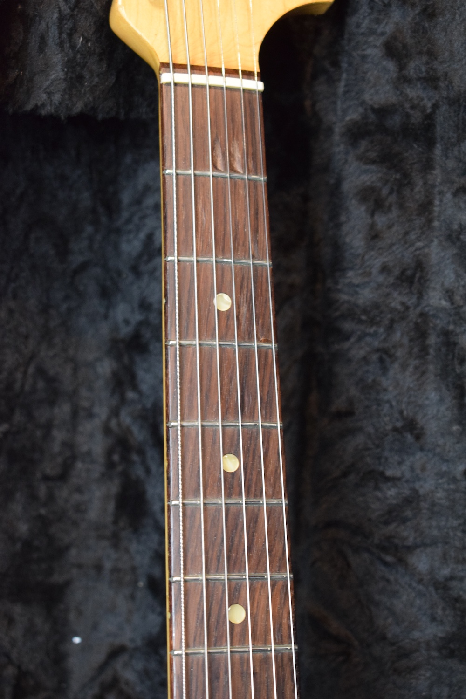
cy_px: 350
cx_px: 233
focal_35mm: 72
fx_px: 1398
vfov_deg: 28.1
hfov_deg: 18.9
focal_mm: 48
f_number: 5.3
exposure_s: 1/30
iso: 2500
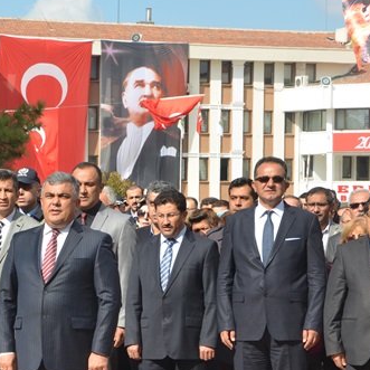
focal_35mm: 129
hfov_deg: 13.4
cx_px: 11
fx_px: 1560
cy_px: 244
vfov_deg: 13.5
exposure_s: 1/500
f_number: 11
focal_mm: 42
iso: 400
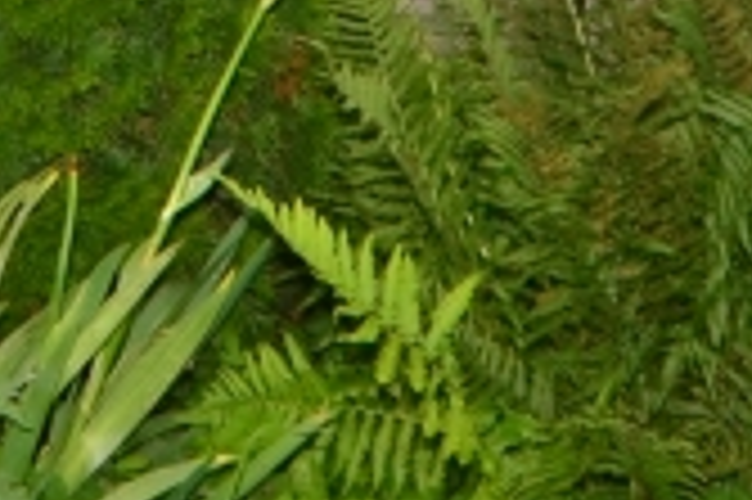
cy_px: -727
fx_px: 2582
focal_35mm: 124
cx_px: -108
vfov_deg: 9.7
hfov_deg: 16.0
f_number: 10
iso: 400
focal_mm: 11
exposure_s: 1/200
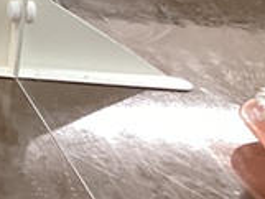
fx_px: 1471
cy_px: -169
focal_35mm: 192
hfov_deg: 8.6
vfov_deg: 7.5
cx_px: -515
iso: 100
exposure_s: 1/60
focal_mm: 3.3
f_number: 2.4
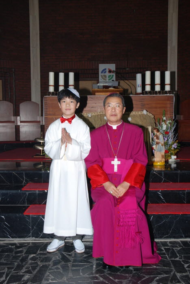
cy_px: 142
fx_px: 320
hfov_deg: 33.1
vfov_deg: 47.9
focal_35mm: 40
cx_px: 95
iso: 200
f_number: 5.6
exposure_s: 1/60
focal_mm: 27
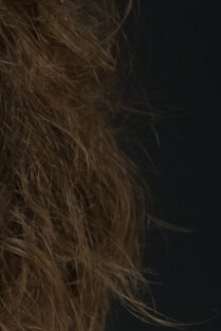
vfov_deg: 3.0
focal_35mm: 687
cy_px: 540
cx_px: -318
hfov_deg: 2.0
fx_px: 6319
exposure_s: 1/320
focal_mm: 105
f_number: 4
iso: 1250
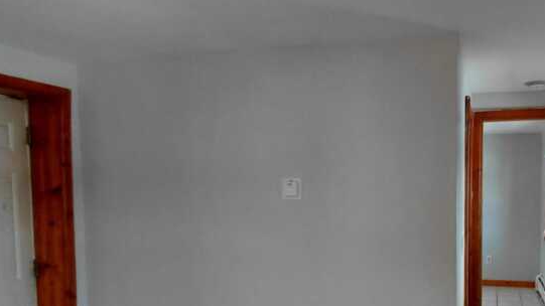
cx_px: 383
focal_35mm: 33
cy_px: 215
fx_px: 477
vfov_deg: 35.1
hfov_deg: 57.5
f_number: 2.2
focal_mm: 1.64
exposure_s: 1/60
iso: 80
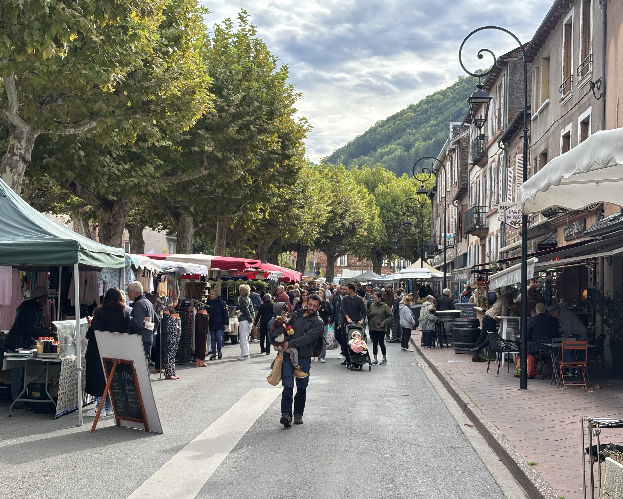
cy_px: 251
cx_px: 292
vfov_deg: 27.6
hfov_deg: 34.1
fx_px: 1014
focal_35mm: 55
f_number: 1.6
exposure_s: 1/675
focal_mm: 5.96
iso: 32
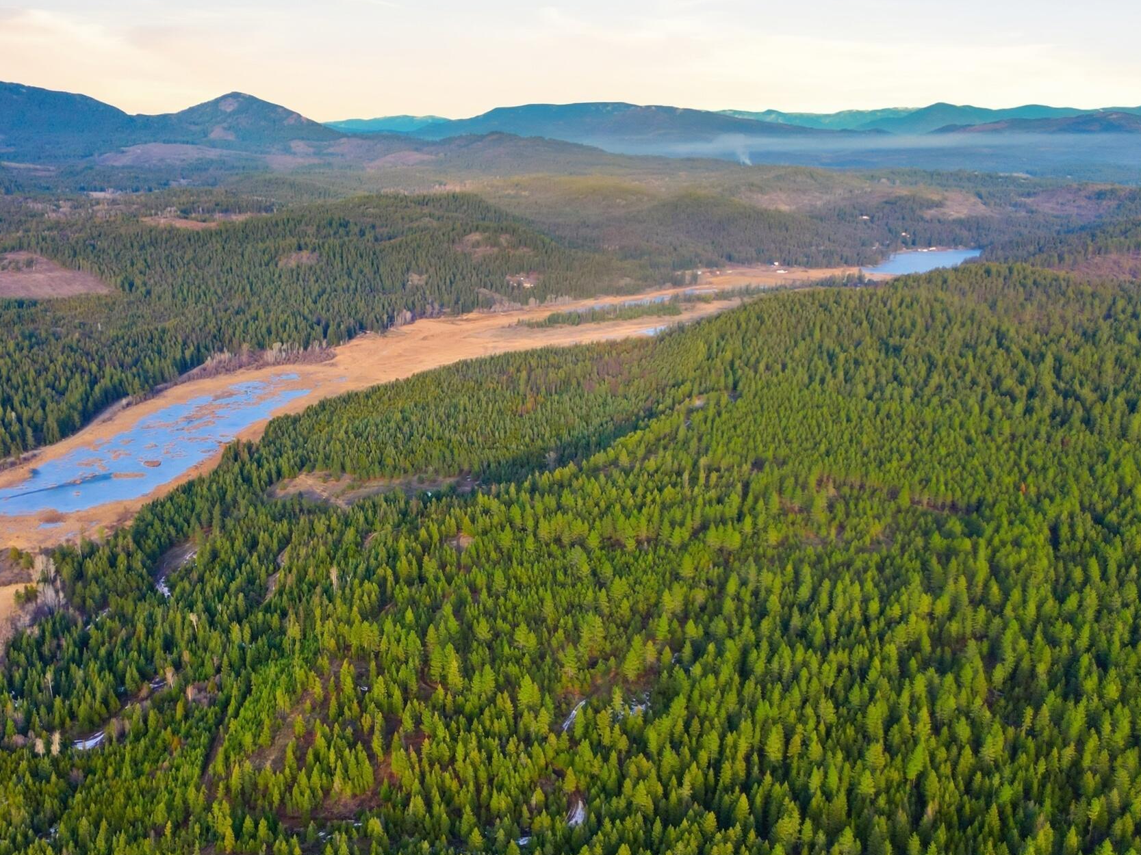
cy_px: 493
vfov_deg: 39.6
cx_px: 407
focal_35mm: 36
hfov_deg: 50.7
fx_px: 1187
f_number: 1.7
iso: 100
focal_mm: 6.7
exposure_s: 1/1250
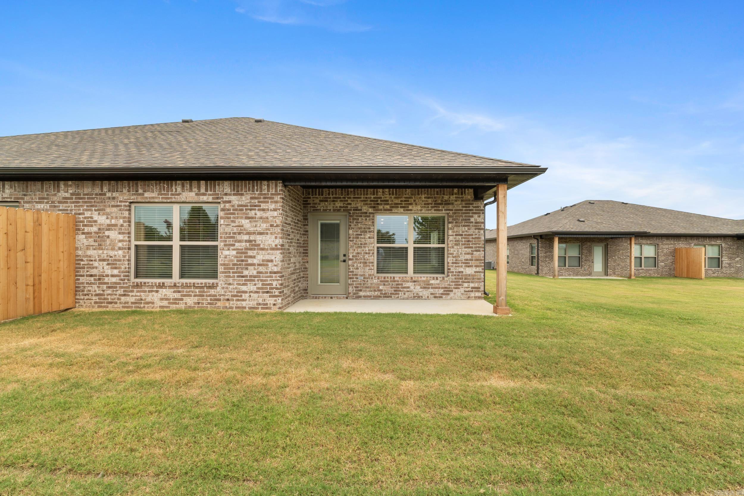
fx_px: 341
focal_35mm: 16
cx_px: 372
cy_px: 248
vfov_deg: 72.1
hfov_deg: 95.0
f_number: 9
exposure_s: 1/20
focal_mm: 11
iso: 200
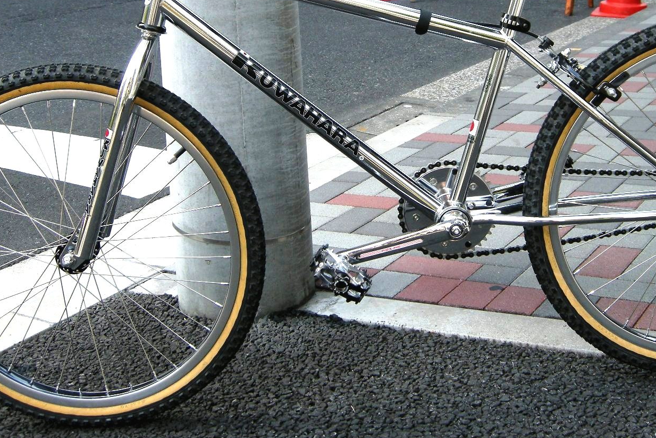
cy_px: 94
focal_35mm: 59
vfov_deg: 22.7
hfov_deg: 33.8
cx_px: 407
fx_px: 1075
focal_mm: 7.5
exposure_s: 1/73
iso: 64
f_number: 3.4
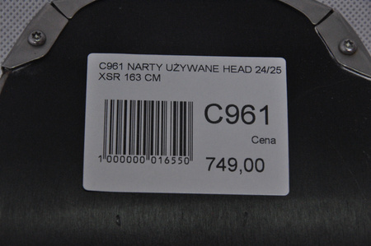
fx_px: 1621
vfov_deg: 8.7
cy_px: 123
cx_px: 186
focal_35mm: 158
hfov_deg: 13.1
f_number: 9.5
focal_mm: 105
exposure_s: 1/125
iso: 3200
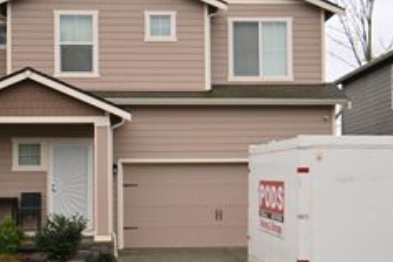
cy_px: 172
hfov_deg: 26.6
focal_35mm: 76
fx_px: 830
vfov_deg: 17.9
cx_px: 181
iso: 320
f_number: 4.5
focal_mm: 24
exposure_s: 1/200
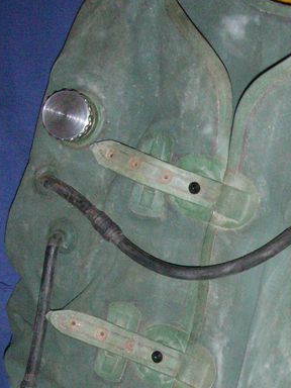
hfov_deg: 19.5
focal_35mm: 73
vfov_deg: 26.2
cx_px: 295
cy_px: 315
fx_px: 818
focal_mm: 5.8
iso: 400
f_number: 3
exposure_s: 1/60.1
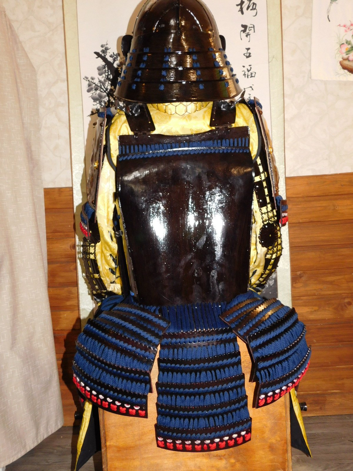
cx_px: 176
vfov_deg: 60.0
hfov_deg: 46.8
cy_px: 236
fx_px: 408
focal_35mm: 30
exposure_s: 1/30
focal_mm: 5.3
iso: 200
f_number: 3.2
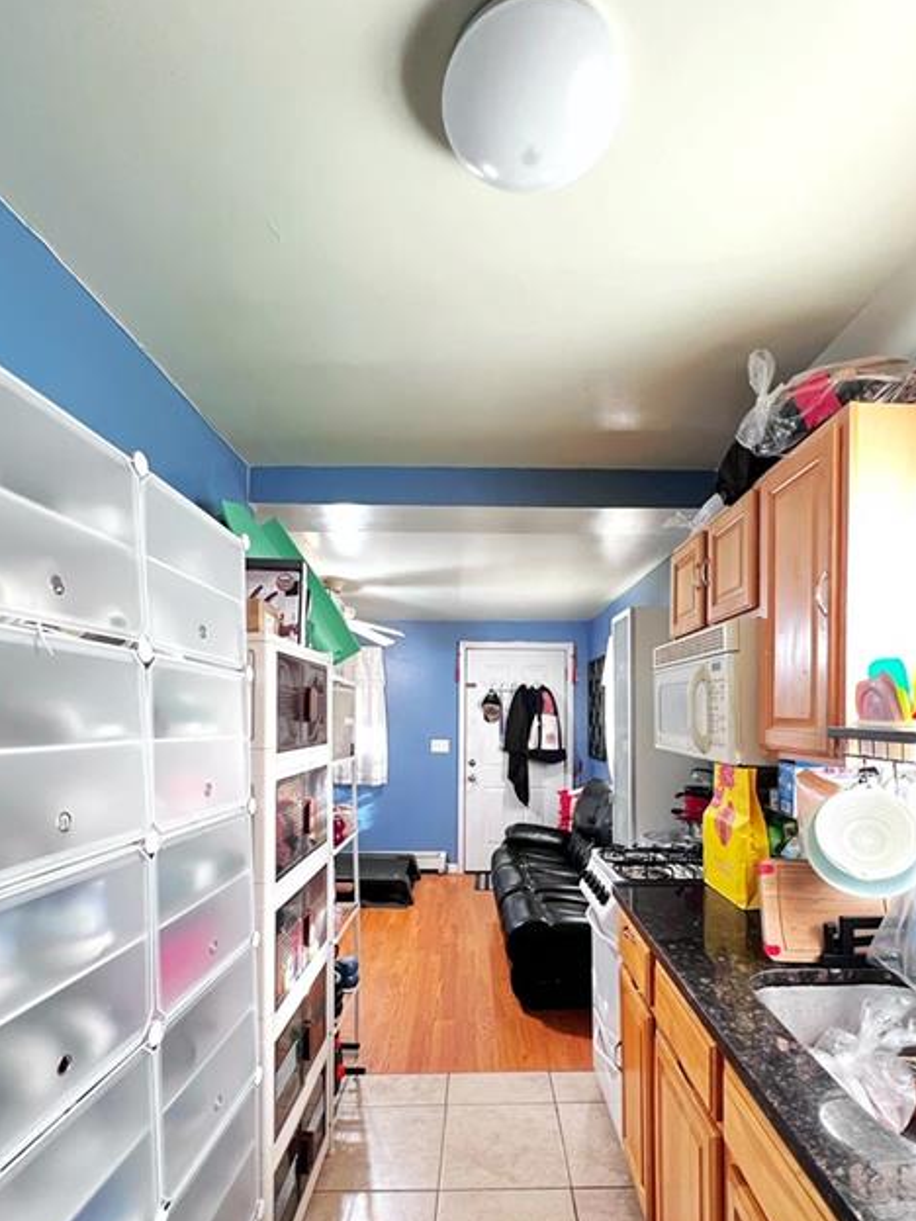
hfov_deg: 78.0
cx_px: 483
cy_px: 712
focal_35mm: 16
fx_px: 565
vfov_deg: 93.6
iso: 800
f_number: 1.8
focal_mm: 1.57
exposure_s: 1/40
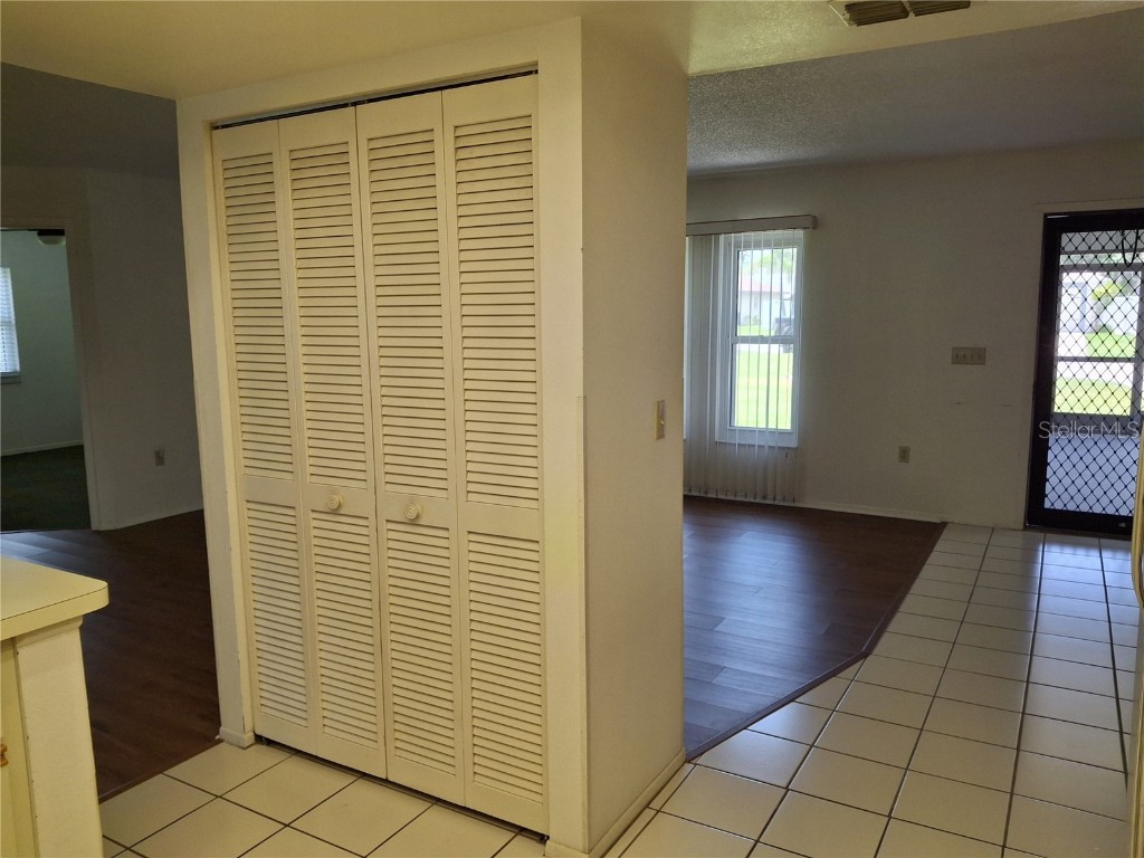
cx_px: 572
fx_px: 826
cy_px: 429
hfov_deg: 69.4
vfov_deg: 54.9
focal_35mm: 25
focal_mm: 4.69
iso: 80
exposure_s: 1/120
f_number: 1.8
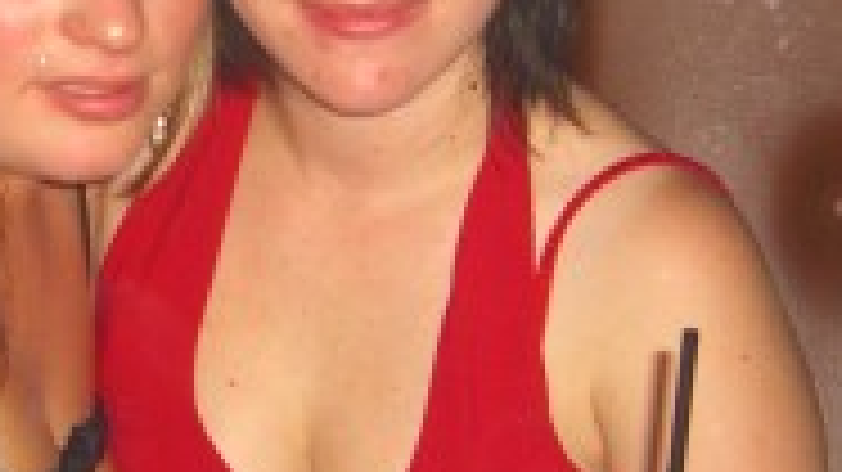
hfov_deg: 16.0
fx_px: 2968
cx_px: 176
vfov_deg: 9.1
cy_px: 139
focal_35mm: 133
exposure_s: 1/60
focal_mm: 7.9
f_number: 2.8
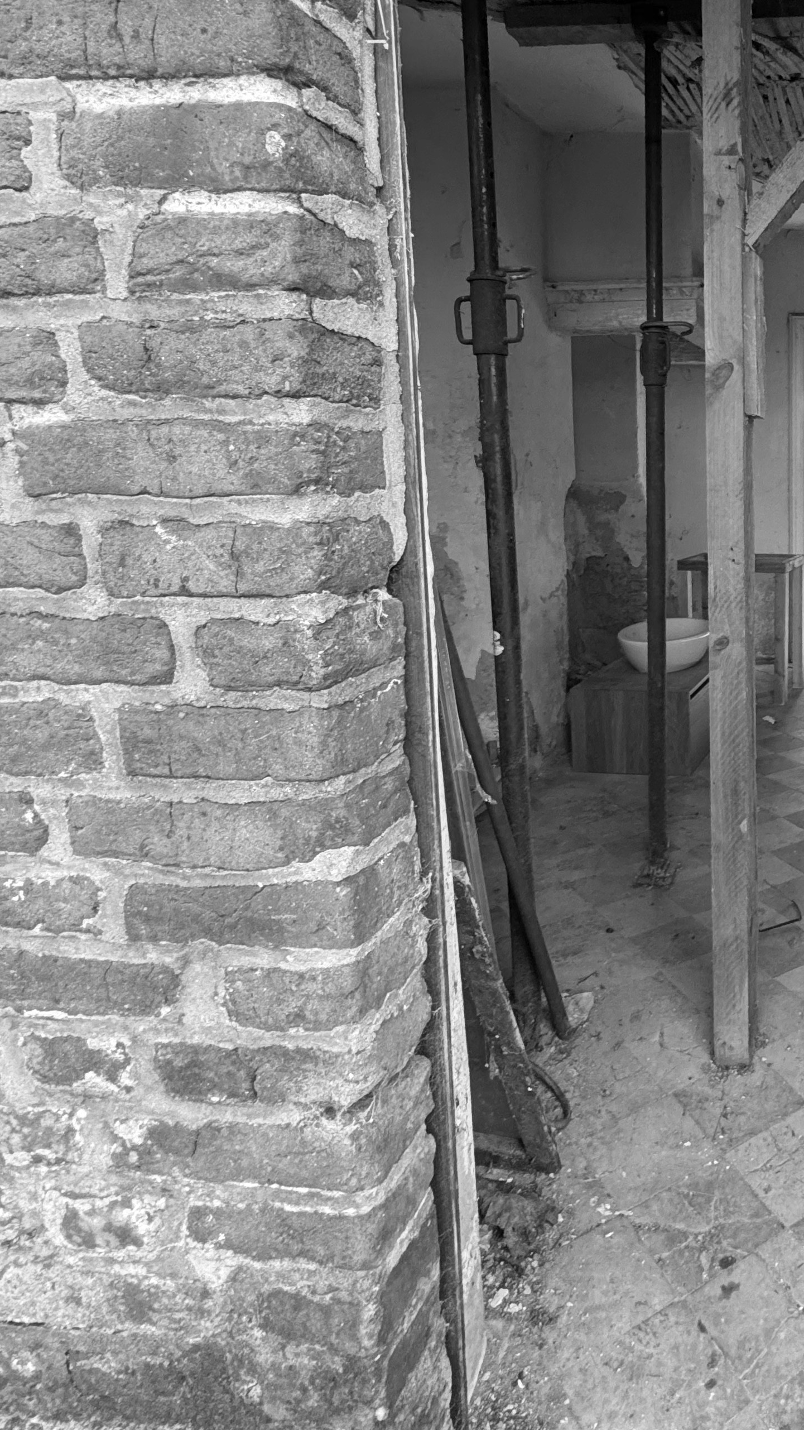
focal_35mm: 24
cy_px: 549
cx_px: 836
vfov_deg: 75.2
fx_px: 910
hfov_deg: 40.6
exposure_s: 1/99
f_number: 2.2
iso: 250
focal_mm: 2.22
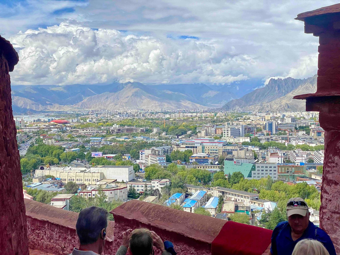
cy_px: 128
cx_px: 170
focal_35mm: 52
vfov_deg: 28.0
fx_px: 511
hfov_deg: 36.8
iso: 20
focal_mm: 6
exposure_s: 1/2083
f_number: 2
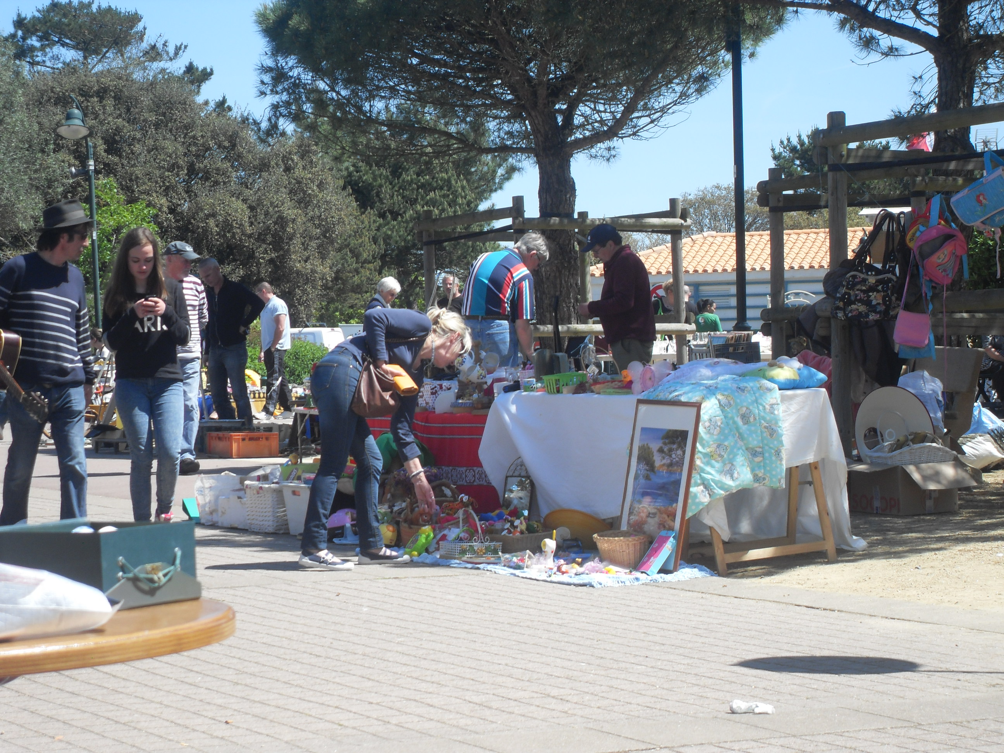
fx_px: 3074
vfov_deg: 14.0
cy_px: 376
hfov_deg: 18.5
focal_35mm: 106
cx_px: 502
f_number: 5.2
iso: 80
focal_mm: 18.1
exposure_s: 1/250
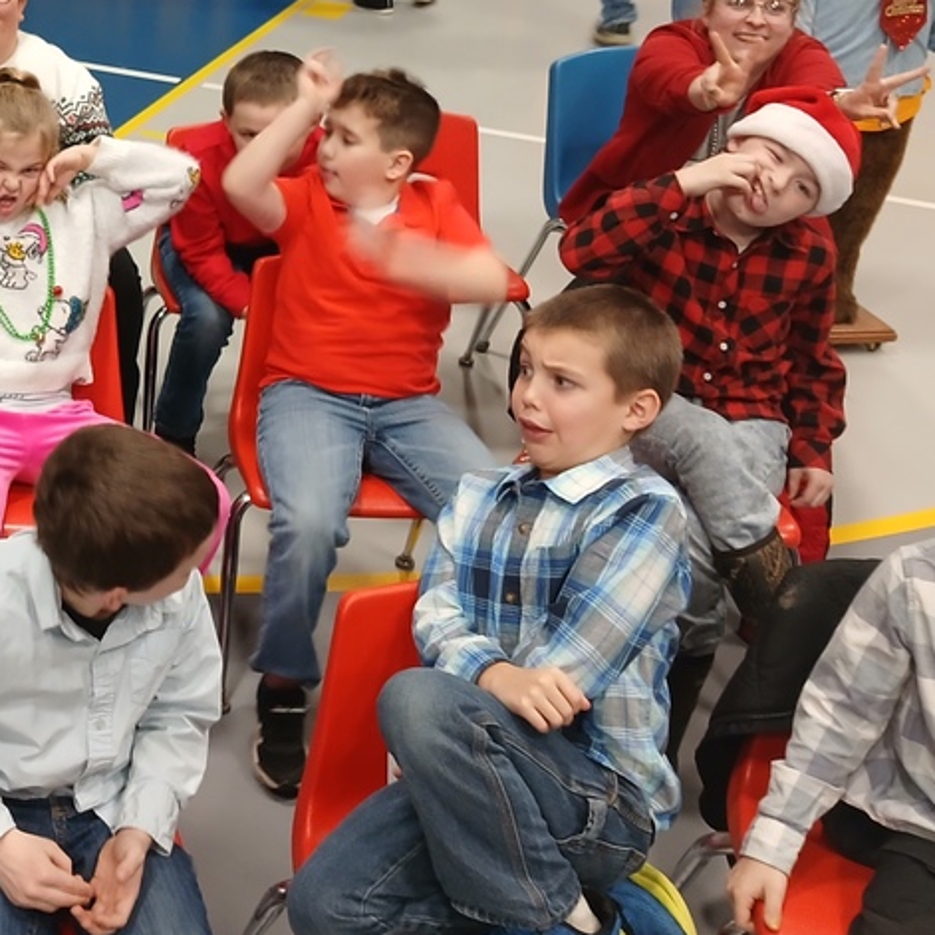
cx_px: -12
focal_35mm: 50
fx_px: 1528
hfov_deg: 31.3
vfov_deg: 33.0
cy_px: 179
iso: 250
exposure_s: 1/30
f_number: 1.8
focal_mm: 3.98
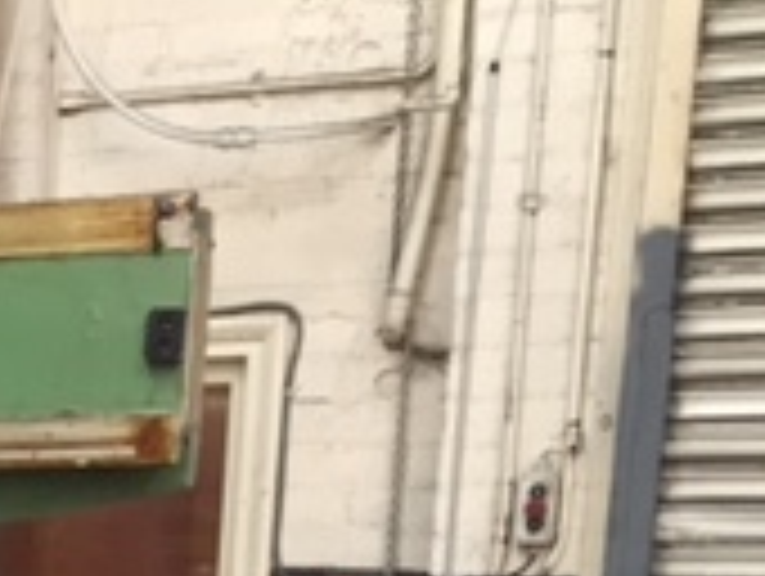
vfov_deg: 12.4
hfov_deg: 15.3
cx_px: -652
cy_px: 1062
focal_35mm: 109
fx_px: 2412
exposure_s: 1/30
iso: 64
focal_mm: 4.15
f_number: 2.2
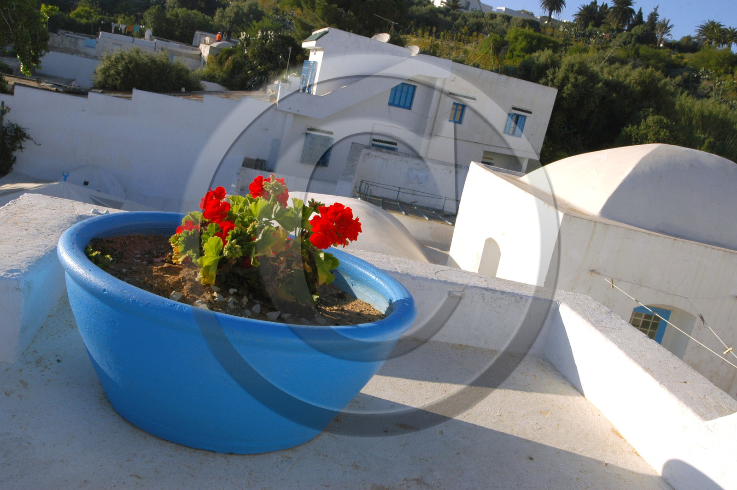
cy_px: 245
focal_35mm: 30
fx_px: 613
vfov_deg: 43.5
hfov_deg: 62.0
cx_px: 368
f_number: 16
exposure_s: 1/125
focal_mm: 20
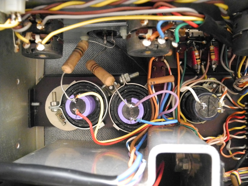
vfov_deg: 49.7
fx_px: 201
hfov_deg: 63.4
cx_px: 124
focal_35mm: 28
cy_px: 93
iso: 1600
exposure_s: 1/60
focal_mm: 6
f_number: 2.8
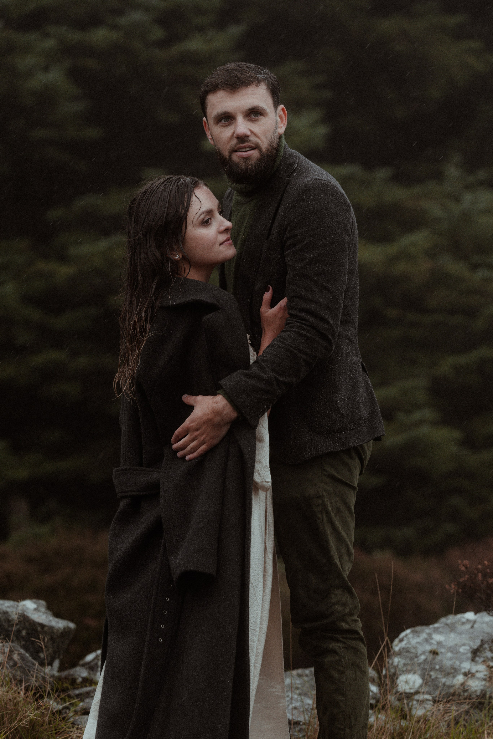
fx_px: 2773
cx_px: 246
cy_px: 370
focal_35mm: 135
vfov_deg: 15.2
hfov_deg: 10.2
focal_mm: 135
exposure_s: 1/500
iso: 500
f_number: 4
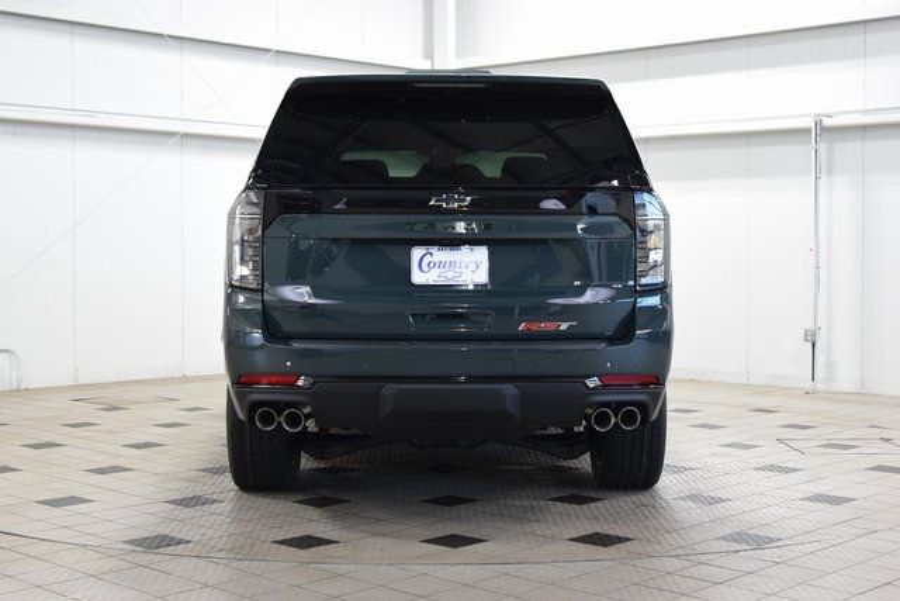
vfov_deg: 25.1
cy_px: 300
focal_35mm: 54
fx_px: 1350
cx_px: 450
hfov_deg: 36.9
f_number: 4.5
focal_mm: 36
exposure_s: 1/60
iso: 1600
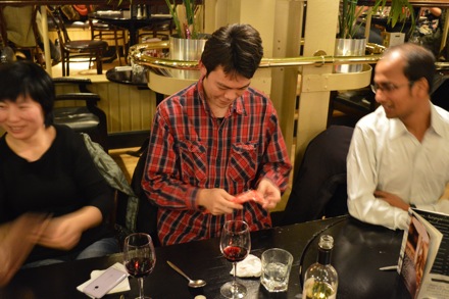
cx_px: 224
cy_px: 150
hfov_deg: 53.1
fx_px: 449
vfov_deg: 36.8
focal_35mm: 36
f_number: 4
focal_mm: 24
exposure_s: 1/5
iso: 3200
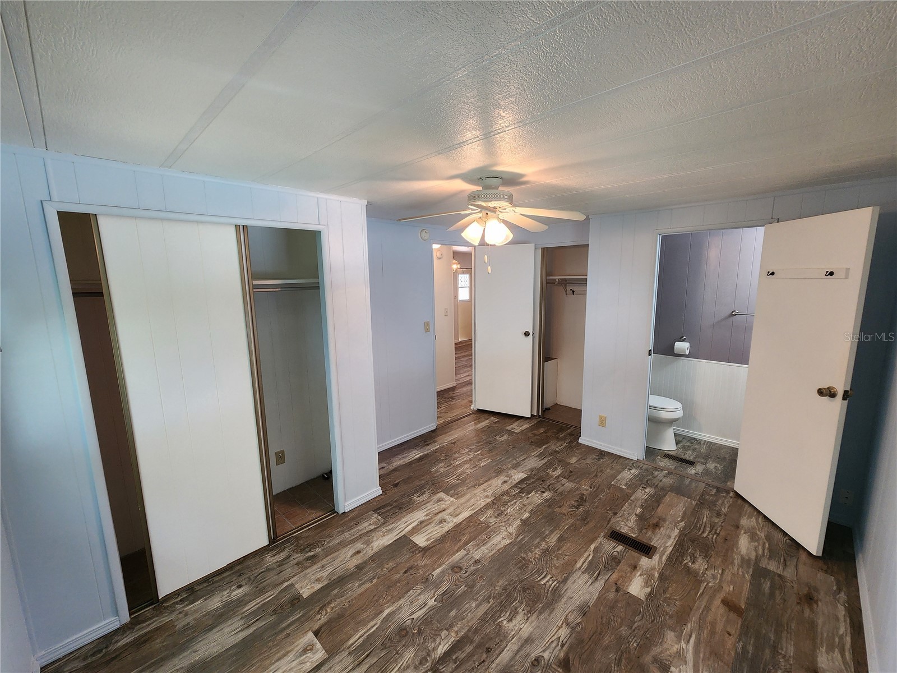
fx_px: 337
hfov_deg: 106.2
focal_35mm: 13
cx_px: 448
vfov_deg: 89.9
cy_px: 336
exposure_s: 1/60
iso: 200
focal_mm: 2.2
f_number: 2.2
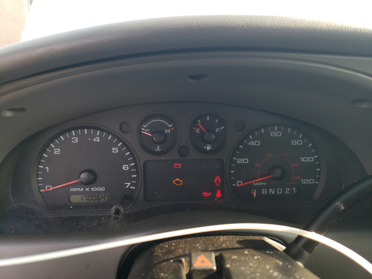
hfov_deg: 67.3
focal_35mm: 26
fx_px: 279
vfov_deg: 53.1
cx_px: 186
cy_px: 140
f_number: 1.5
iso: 50
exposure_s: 1/169
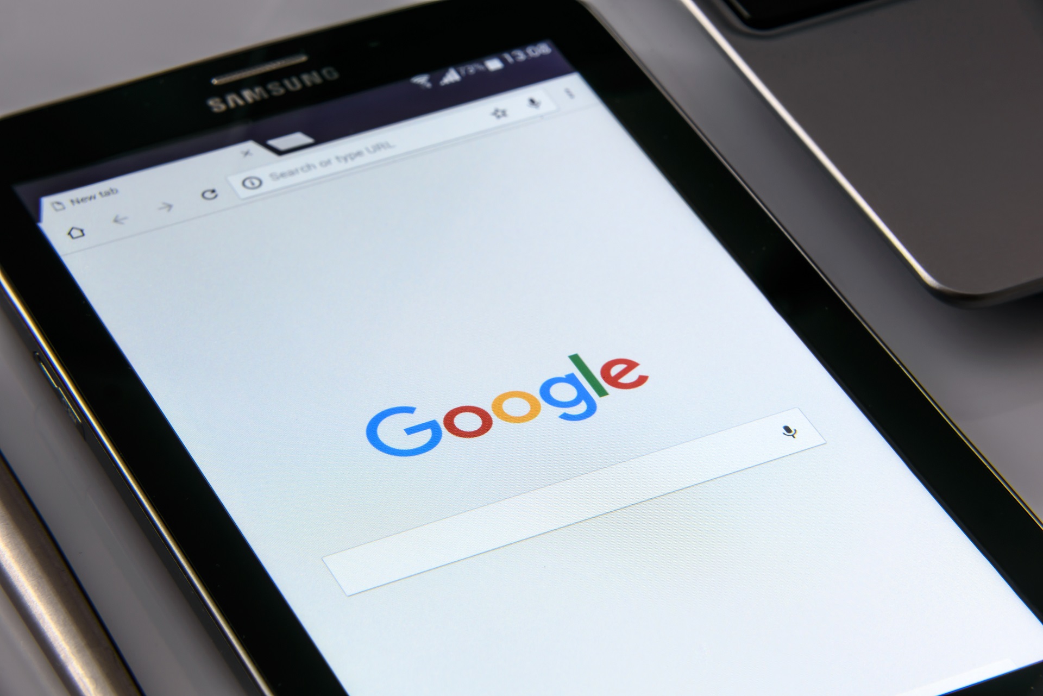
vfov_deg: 15.2
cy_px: 348
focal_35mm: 90
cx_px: 522
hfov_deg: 22.6
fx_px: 2608
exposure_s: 2
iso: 50
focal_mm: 90
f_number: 18
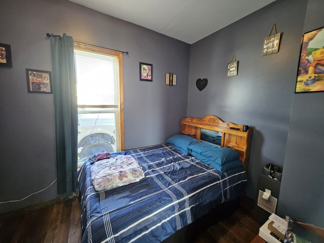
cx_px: 162
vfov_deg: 89.9
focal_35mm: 13
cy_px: 122
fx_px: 122
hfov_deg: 106.2
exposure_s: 1/40
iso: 320
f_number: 2.2
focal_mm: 1.74
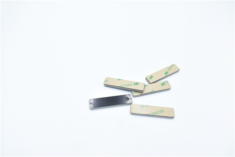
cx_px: 118
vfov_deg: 47.9
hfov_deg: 67.4
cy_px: 78
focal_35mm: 27
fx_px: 176
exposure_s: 1/320
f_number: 7.1
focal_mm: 18
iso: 800
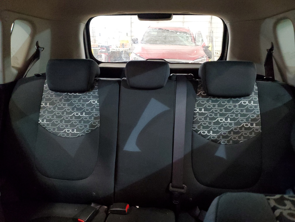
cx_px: 148
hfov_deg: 67.3
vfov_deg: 53.1
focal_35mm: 26
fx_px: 222
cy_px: 111
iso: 628
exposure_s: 1/15
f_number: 1.5
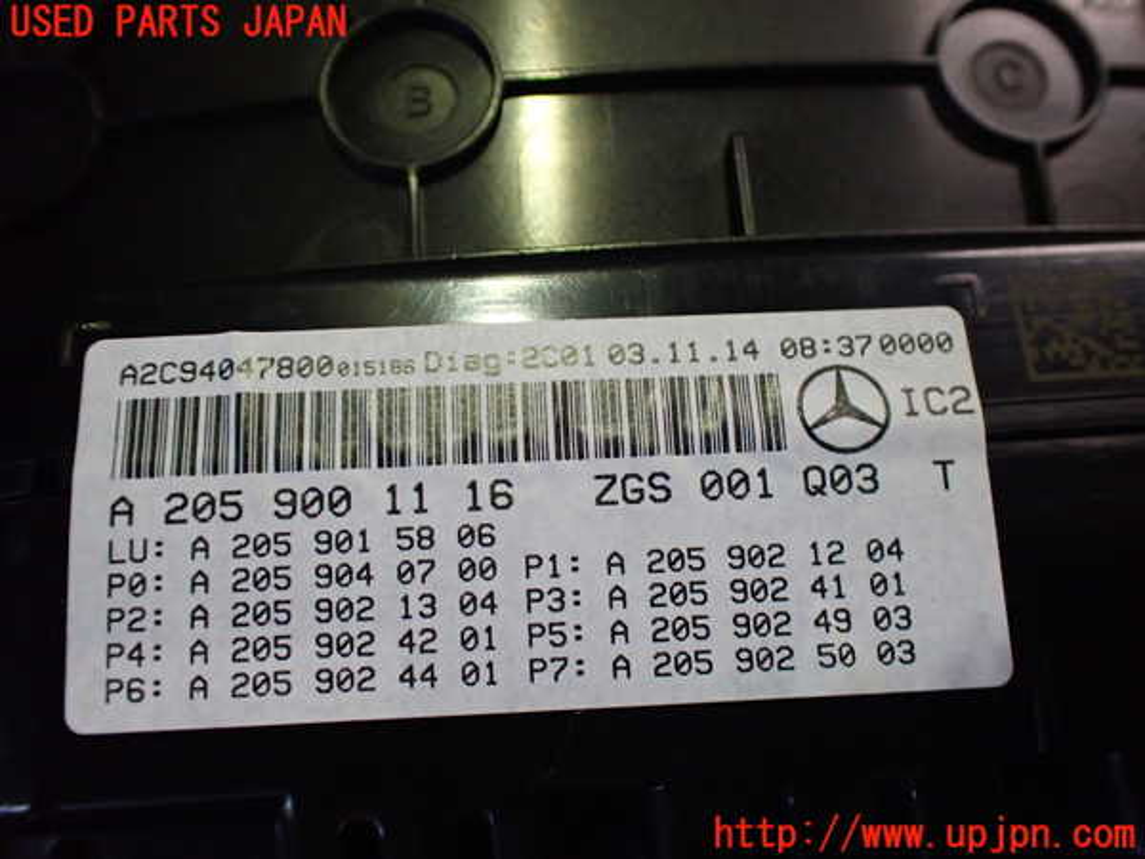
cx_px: 572
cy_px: 430
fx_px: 992
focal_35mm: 30
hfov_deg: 60.0
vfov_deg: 46.8
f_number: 2.3
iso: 800
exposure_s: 1/125
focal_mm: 5.4
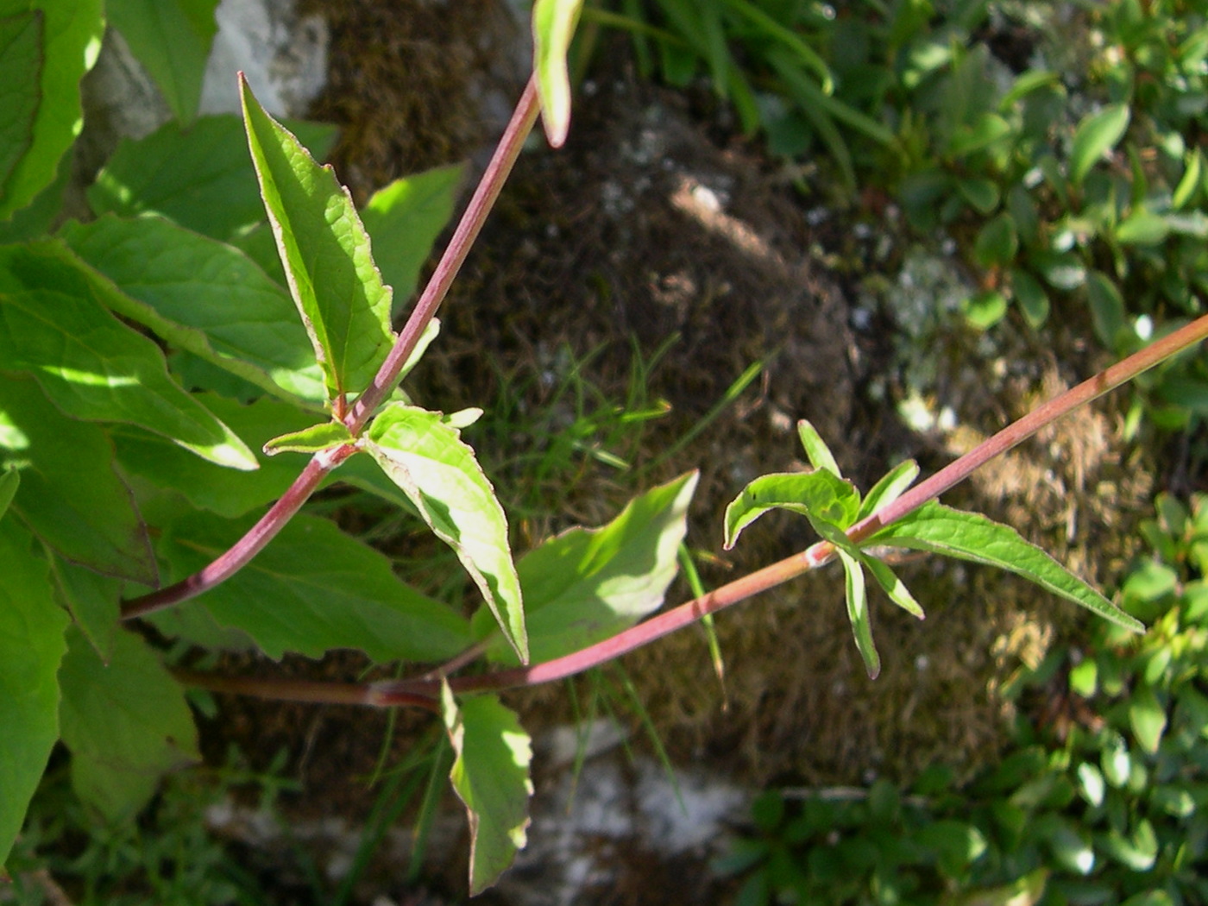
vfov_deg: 37.7
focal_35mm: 38
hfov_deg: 49.0
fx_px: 1326
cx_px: 604
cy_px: 453
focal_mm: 8
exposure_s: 1/199
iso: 100
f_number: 2.8
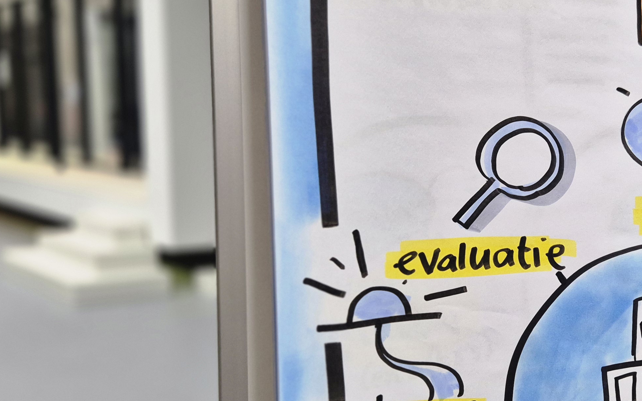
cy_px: 250
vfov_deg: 25.8
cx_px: 539
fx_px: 875
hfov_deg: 38.4
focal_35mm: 50
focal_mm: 5.4
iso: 400
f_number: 1.8
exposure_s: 1/359
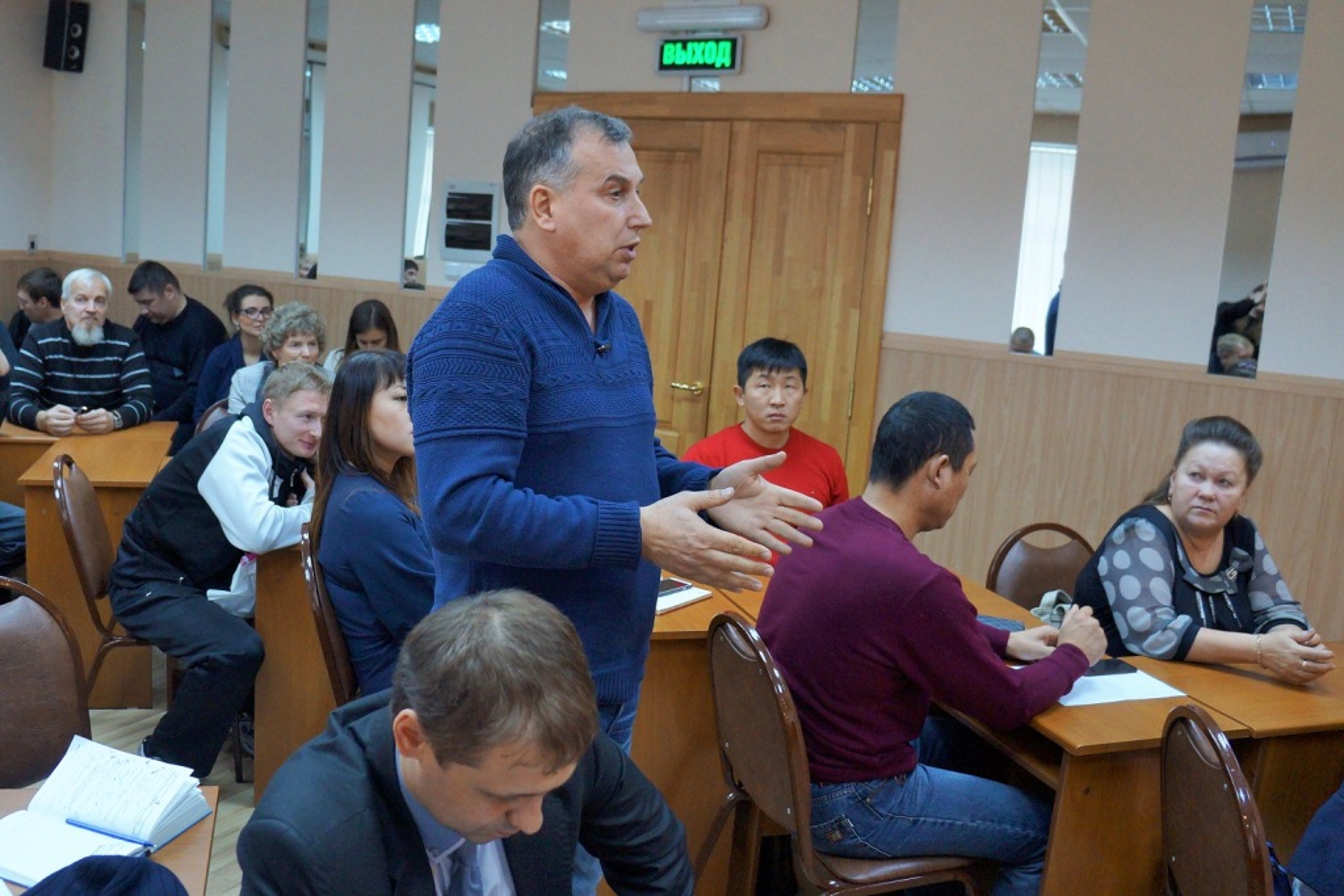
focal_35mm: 27
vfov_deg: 47.9
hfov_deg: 67.4
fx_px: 1008
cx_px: 672
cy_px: 448
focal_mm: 18
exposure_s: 1/160
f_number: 4
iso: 1600
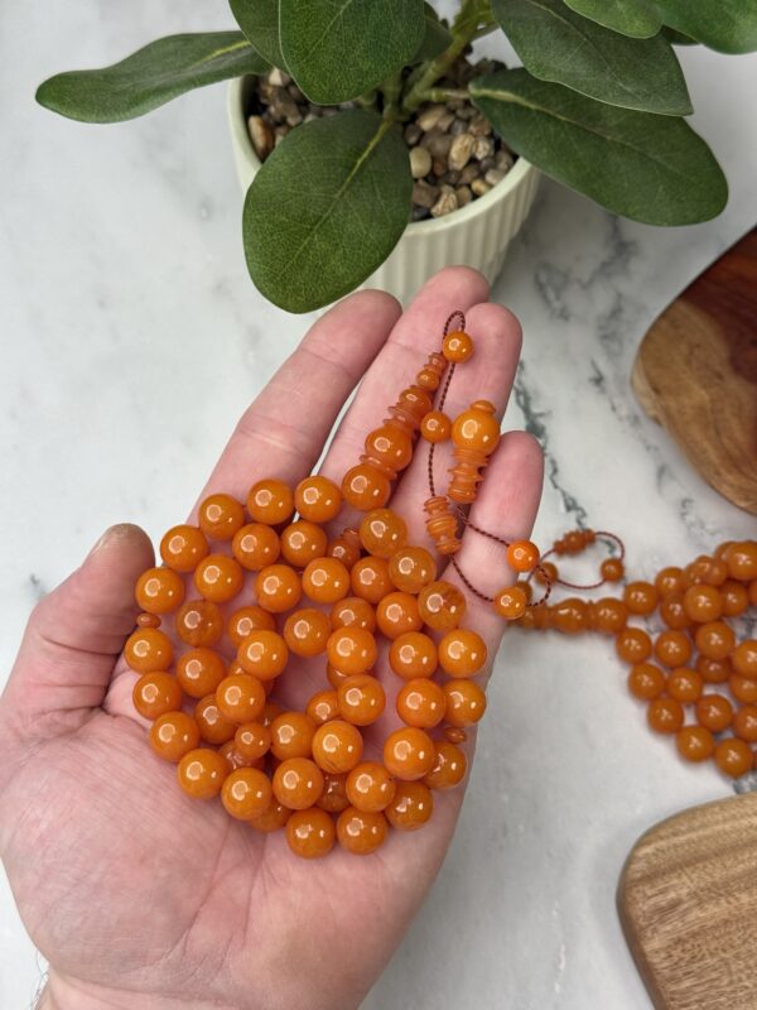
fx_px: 1400
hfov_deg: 30.3
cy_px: 505
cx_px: 378
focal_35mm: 48
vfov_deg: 39.7
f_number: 1.78
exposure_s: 1/208
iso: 50
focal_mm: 6.76
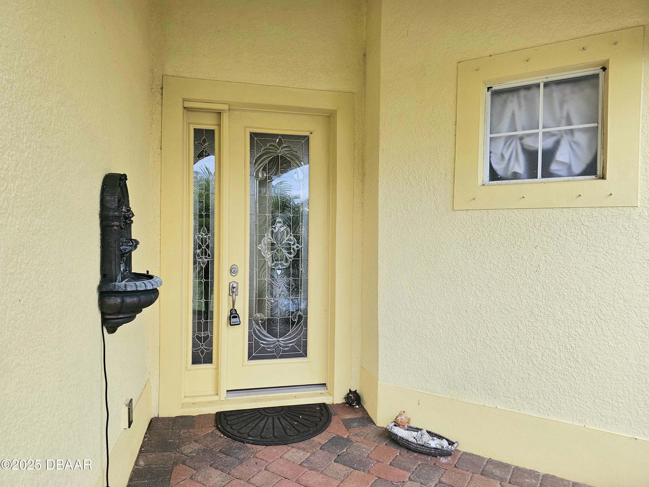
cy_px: 244
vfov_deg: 58.9
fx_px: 431
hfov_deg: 73.9
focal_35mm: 23
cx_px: 324
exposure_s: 1/208
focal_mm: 6.3
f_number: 1.7
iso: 50
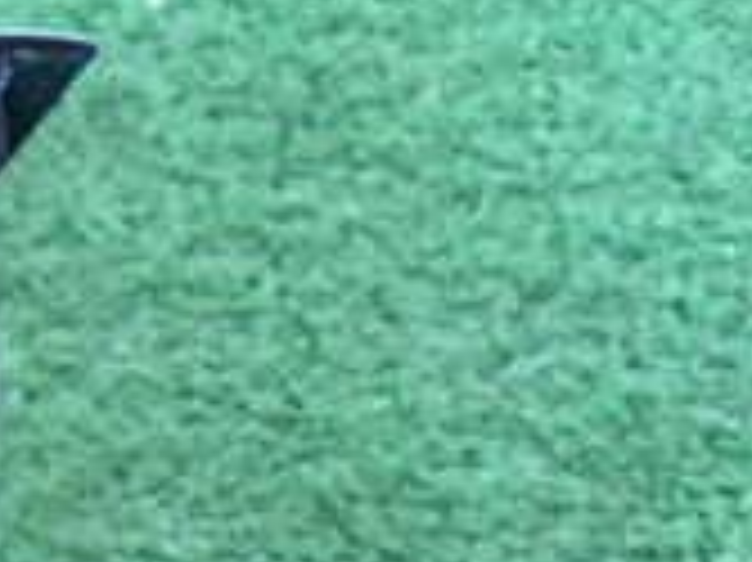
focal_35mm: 158
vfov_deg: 9.1
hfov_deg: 11.7
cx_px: -545
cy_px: 841
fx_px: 3430
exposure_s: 1/20
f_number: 2.9
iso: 800
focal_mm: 7.84
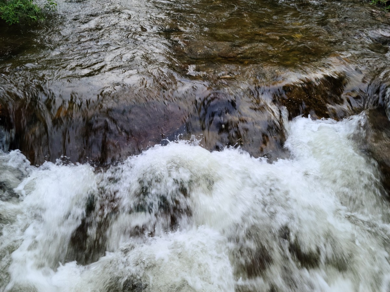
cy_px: 146
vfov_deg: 49.7
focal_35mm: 28
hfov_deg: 63.4
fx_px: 315
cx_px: 195
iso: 50
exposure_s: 1/59
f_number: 2
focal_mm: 5.9
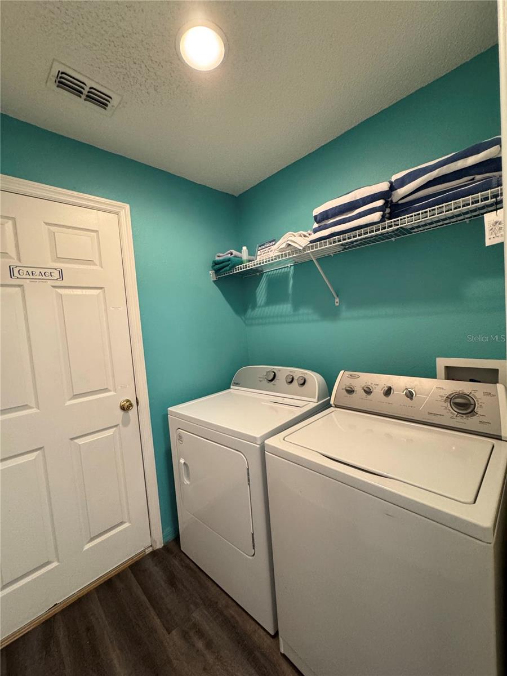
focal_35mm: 14
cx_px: 254
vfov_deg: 102.1
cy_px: 338
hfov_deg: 85.7
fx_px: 273
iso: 500
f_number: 2.2
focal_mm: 2.22
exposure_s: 1/60
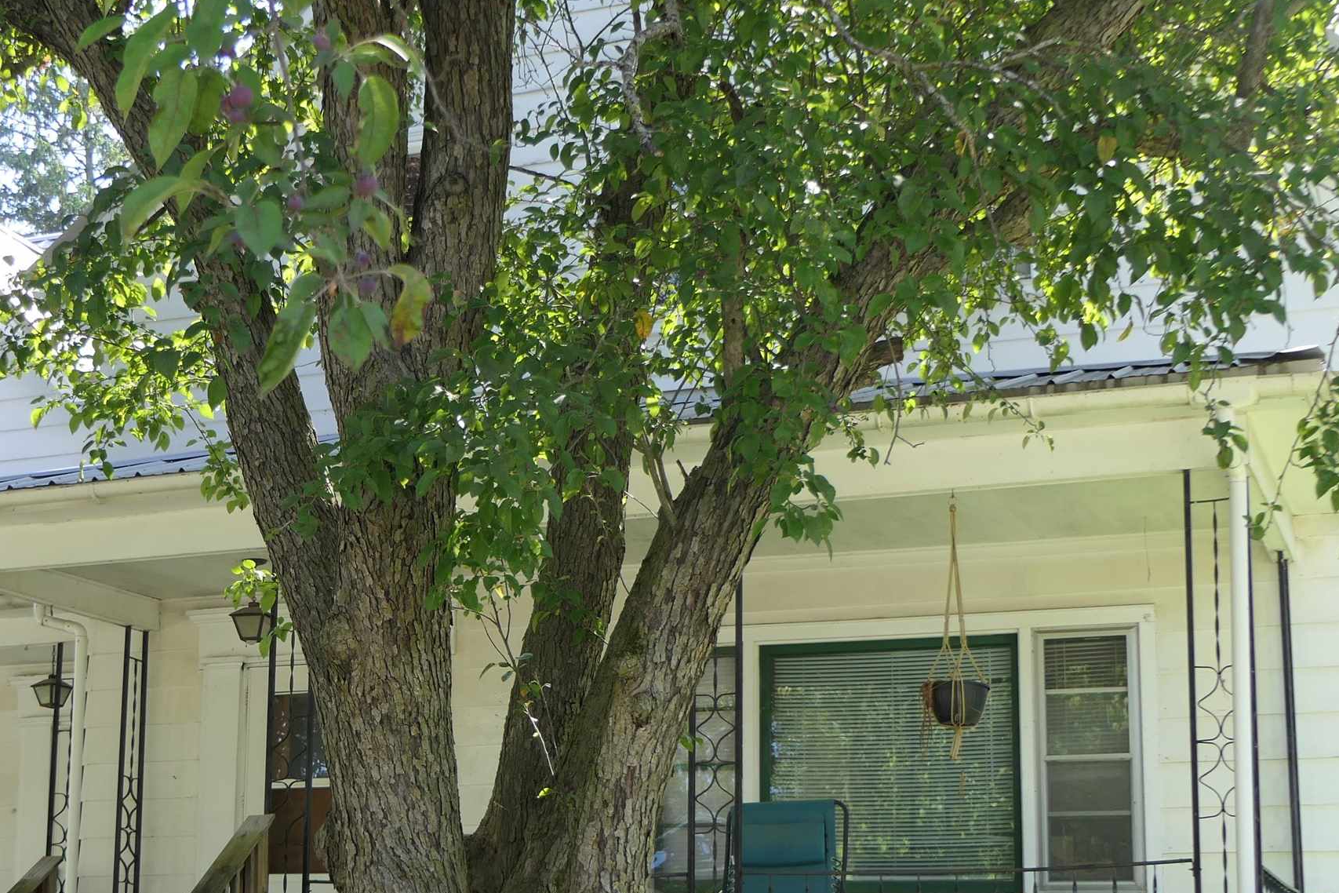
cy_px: 622
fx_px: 2343
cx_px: 388
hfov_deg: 31.5
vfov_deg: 21.5
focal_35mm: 63
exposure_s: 1/160
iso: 125
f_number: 3.3
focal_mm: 13
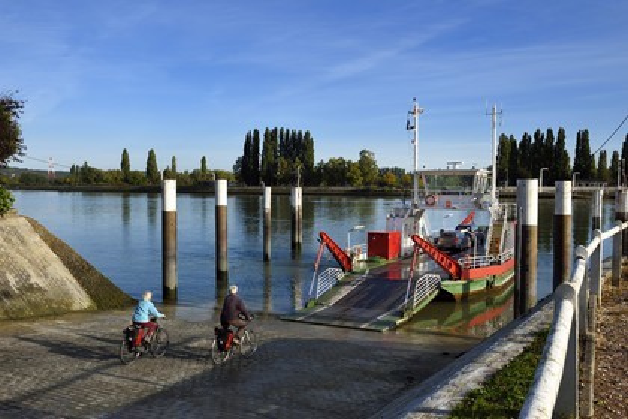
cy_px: 210
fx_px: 593
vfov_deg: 38.9
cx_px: 314
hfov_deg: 55.8
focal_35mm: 34
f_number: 13
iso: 200
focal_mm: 34
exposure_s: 1/320
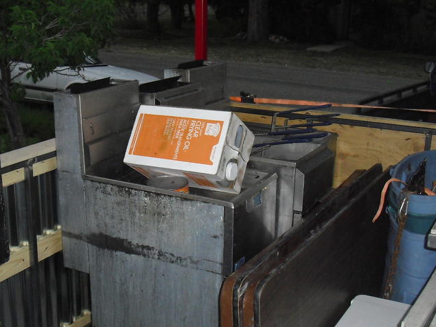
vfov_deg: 28.6
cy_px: 163
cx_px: 171
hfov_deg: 37.3
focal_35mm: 51
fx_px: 642
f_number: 3.1
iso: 400
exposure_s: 1/60
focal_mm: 6.3
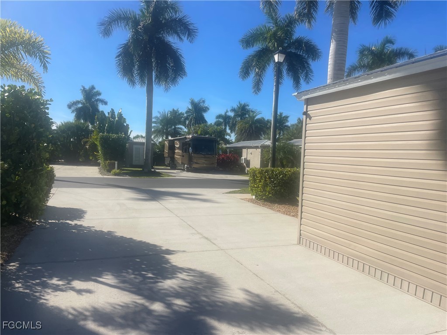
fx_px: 336
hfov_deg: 67.3
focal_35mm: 26
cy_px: 168
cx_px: 224
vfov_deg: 53.1
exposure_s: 1/5051
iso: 32
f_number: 1.6
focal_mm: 4.2
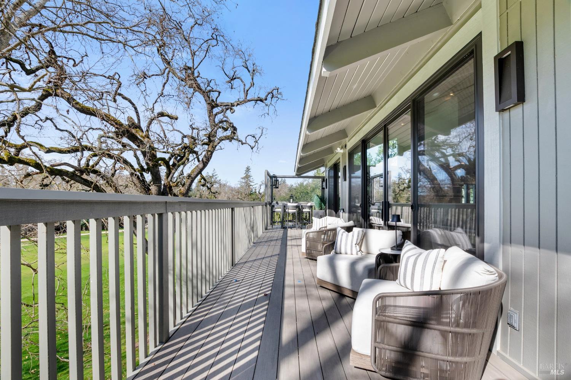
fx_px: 238
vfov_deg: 77.3
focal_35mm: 15
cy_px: 190
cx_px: 286
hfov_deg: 100.4
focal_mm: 10
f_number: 9
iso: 100
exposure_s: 1/10
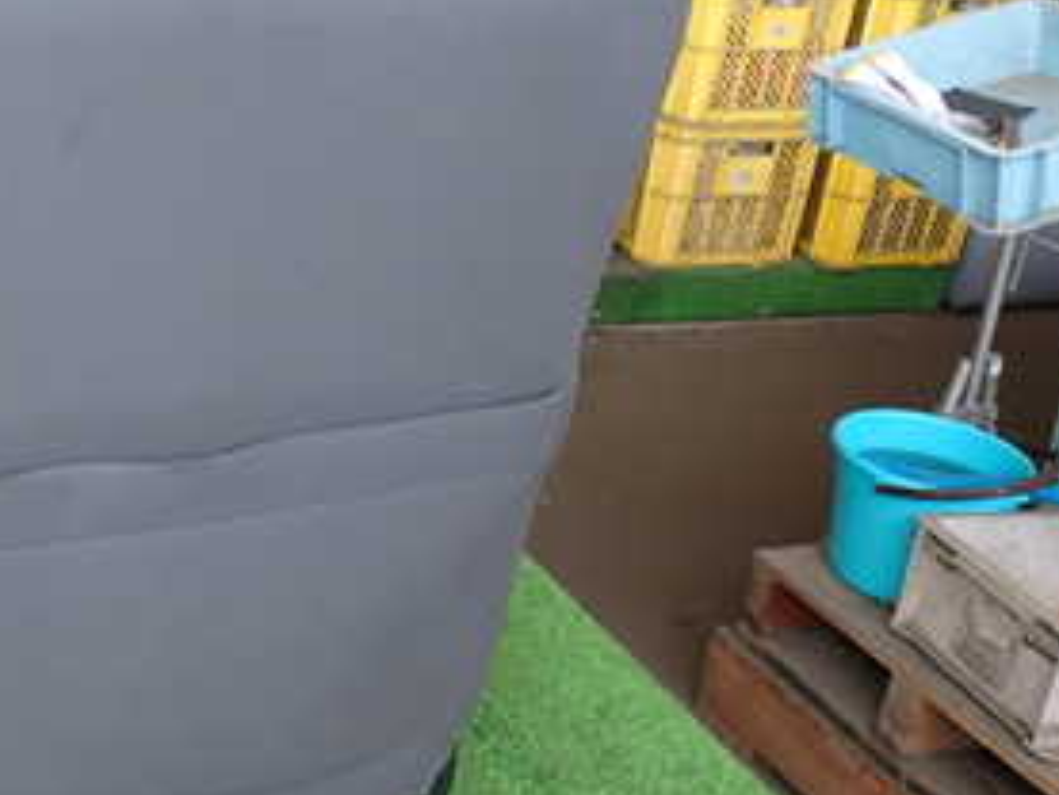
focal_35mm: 65
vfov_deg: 22.6
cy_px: 325
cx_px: 65
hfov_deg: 28.4
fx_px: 1989
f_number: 2.3
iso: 125
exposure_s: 1/60
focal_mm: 5.4
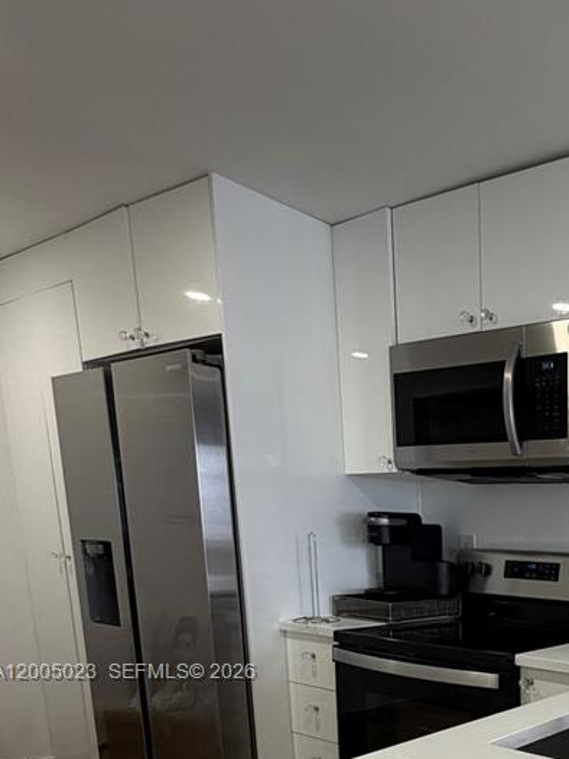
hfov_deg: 36.7
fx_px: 701
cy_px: 674
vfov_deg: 50.8
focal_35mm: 32
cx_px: 638
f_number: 2.2
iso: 200
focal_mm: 2.22
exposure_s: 1/120
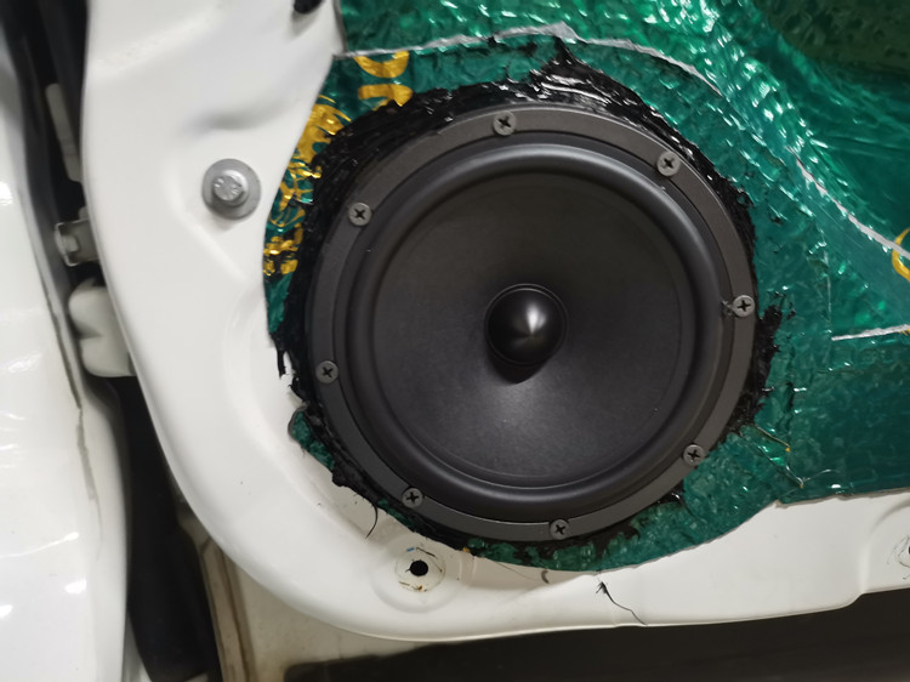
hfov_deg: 67.3
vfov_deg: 53.0
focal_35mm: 26
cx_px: 455
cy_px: 341
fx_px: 683
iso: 800
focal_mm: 4.75
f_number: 1.8
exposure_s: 1/25
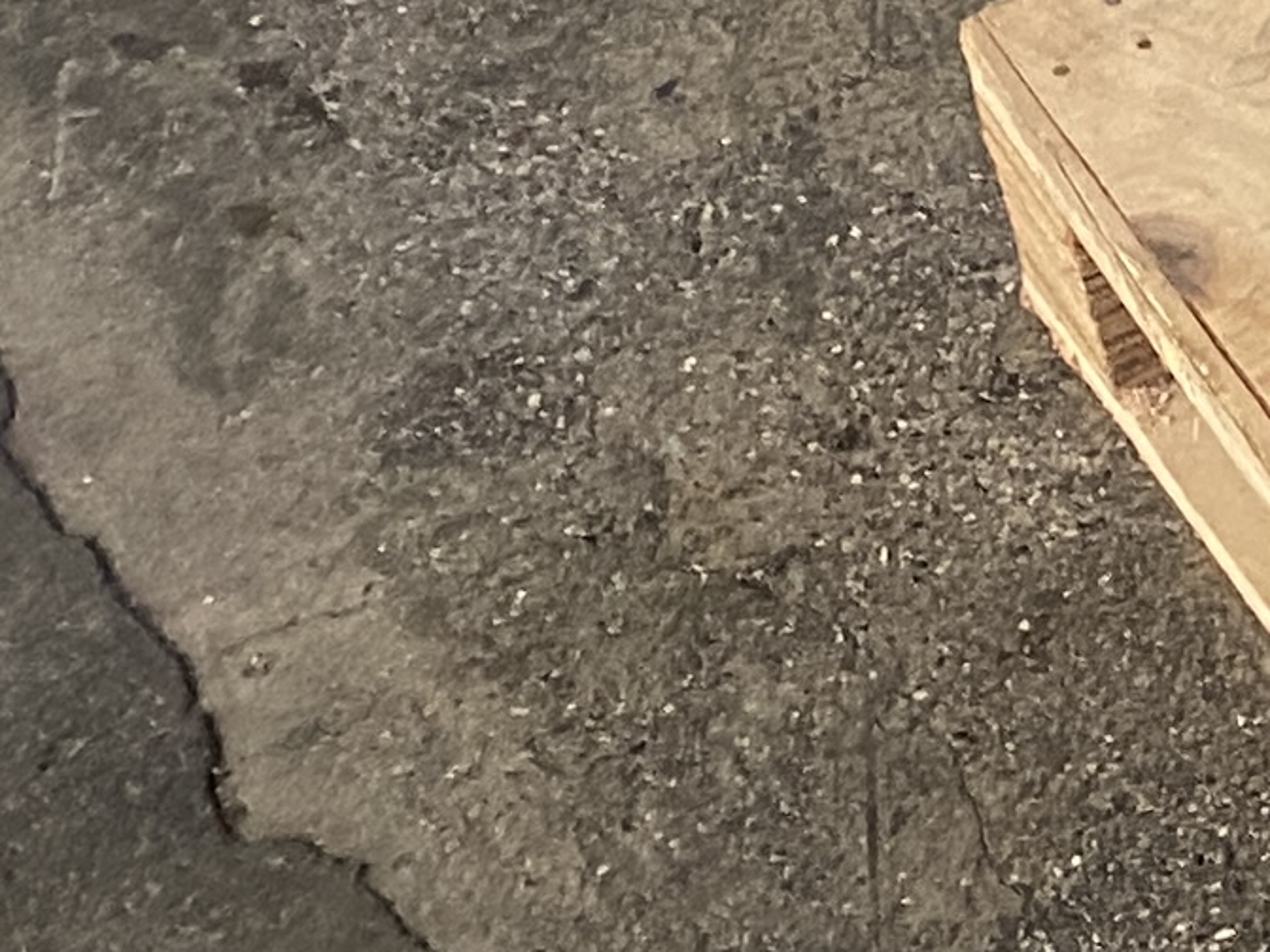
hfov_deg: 10.8
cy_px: -1343
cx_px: 3054
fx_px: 5723
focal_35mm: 156
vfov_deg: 8.6
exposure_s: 1/60
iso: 250
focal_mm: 4.25
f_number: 1.8
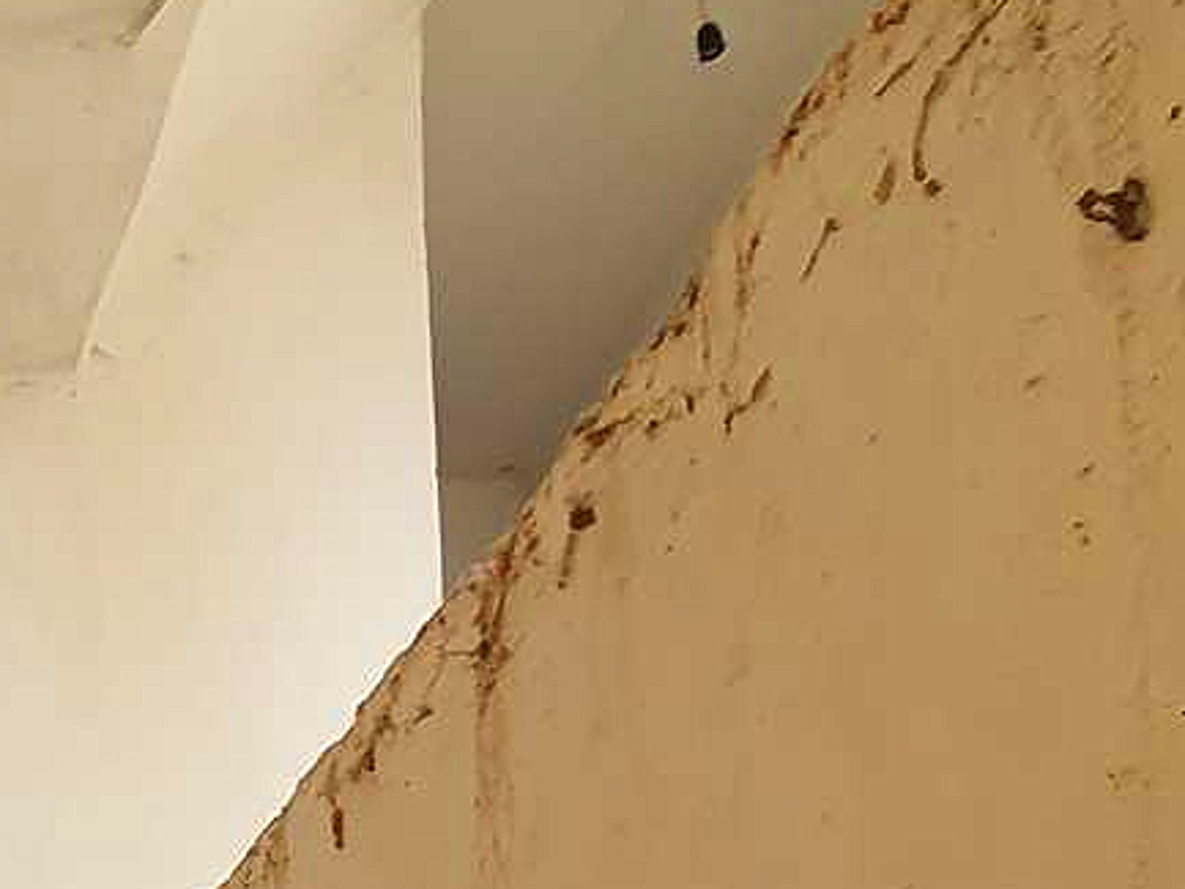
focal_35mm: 45
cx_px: -345
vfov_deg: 24.3
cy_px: 1372
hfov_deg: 32.2
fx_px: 1541
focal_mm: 1.8
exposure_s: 1/50
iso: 125
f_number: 2.2
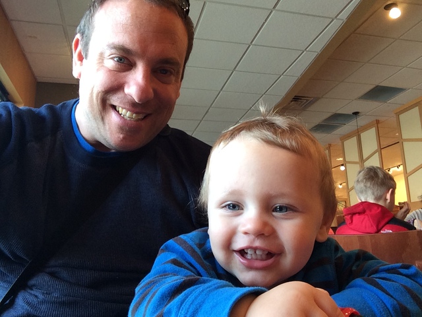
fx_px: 402
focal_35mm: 33
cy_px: 158
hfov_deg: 55.4
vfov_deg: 42.9
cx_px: 211
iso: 80
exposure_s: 1/30
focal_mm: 2.15
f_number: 2.4
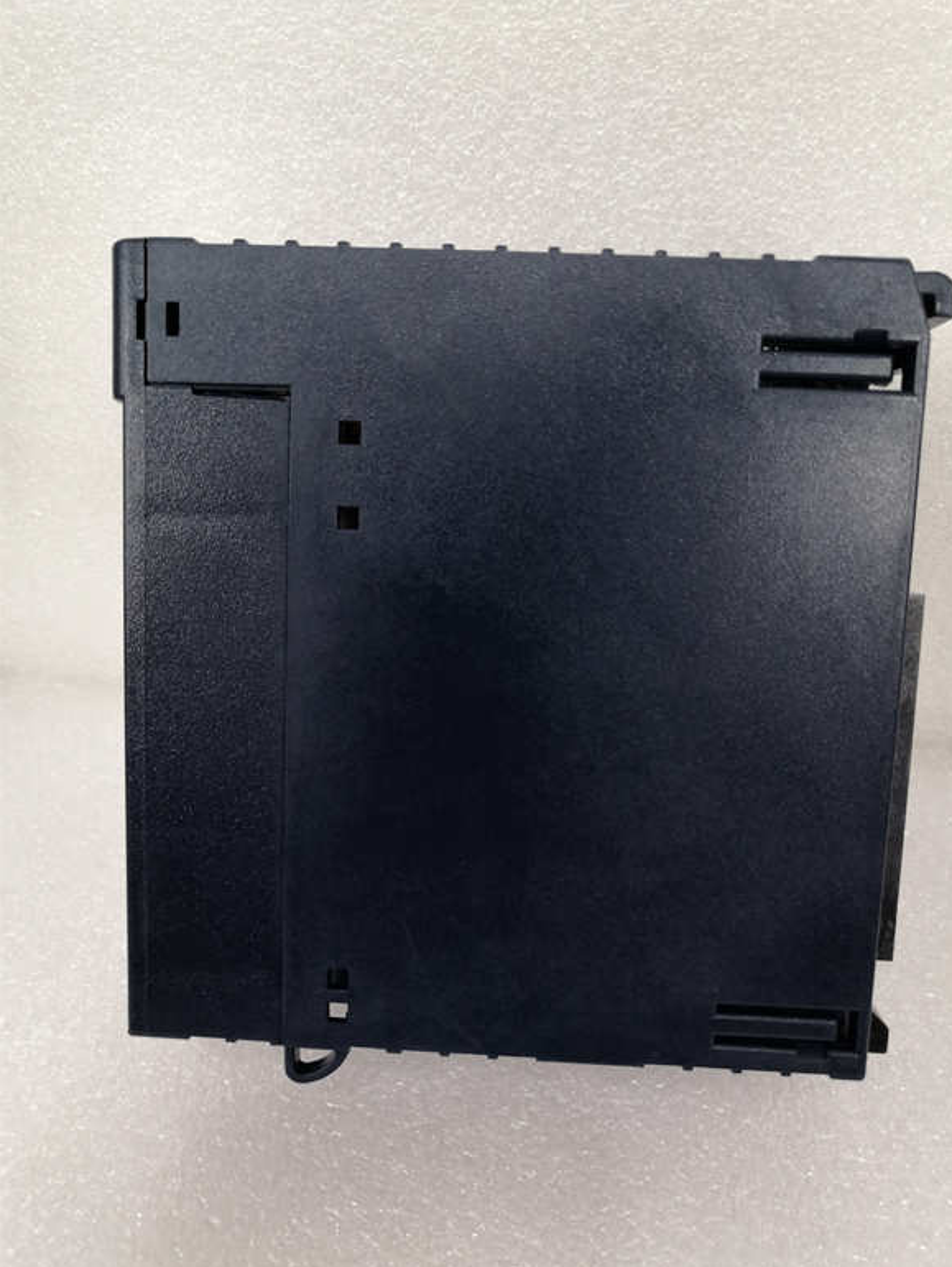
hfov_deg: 49.8
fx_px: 1026
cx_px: 492
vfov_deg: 63.4
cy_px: 644
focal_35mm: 28
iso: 250
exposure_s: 1/33.3
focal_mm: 3.95
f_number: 1.8
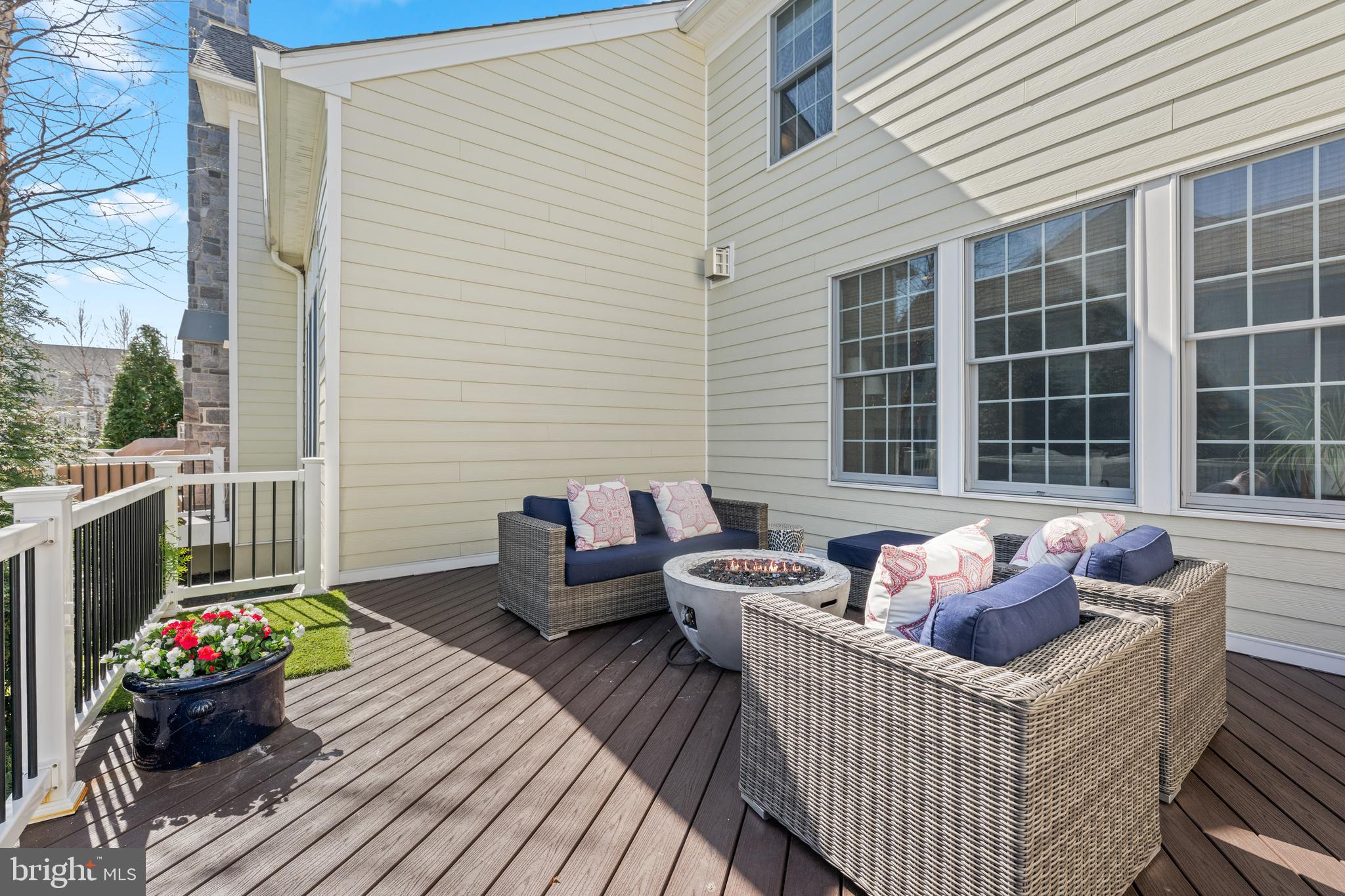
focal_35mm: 14
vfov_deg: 81.2
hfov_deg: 104.3
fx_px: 523
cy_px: 448
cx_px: 672
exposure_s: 1/250
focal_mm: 14
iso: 400
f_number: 6.3
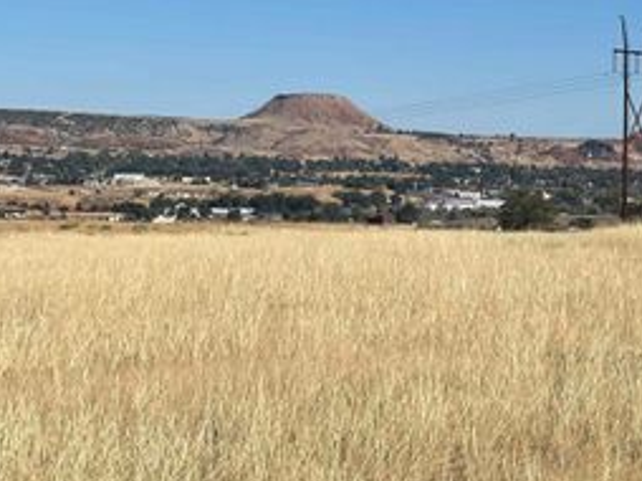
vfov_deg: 11.7
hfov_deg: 15.4
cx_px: 619
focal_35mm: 126
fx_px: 2335
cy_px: 186
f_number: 2.2
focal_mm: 7.5
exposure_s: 1/2481
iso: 20
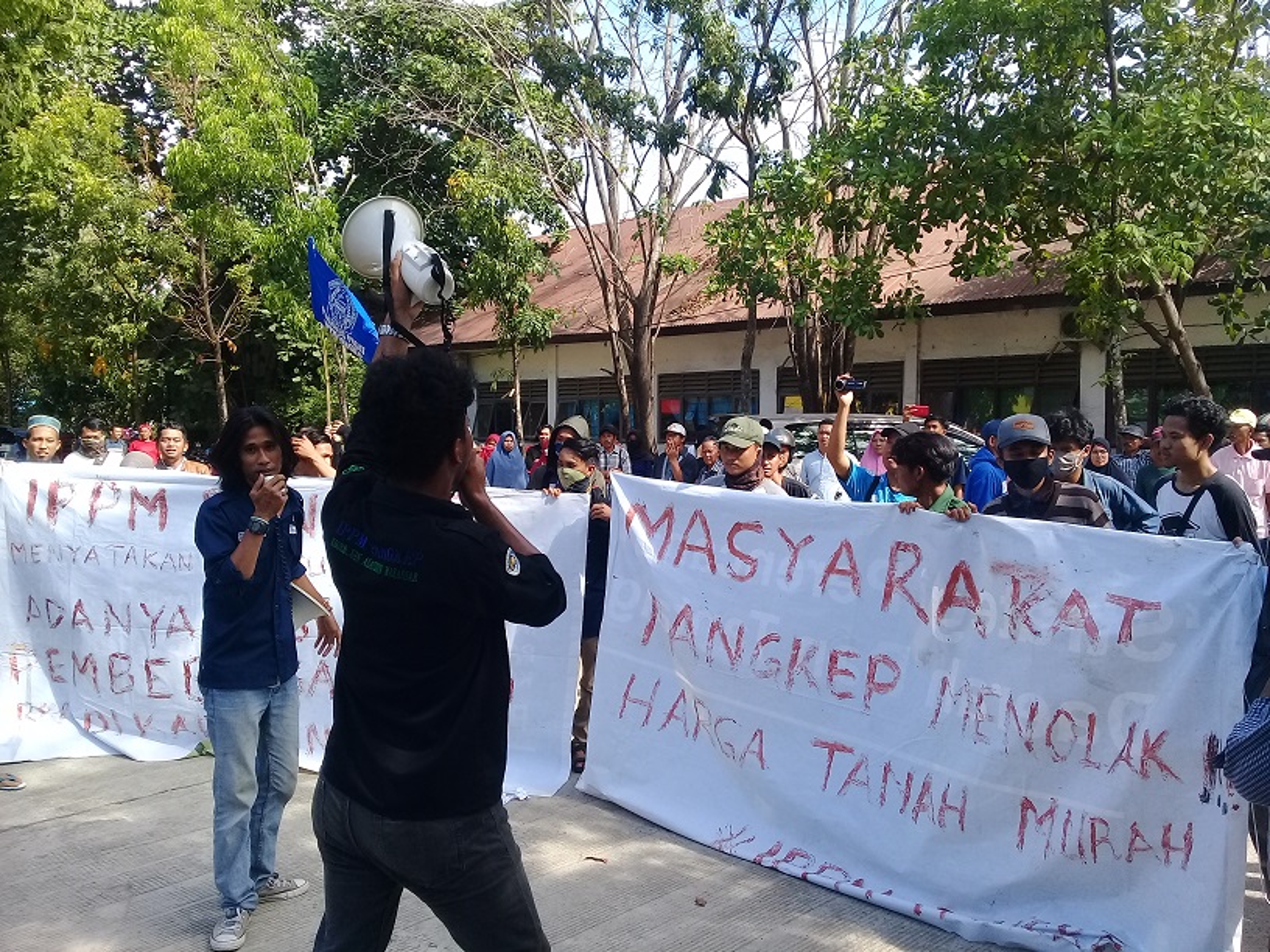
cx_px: 635
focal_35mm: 31
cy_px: 476
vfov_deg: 45.4
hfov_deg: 58.4
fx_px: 1137
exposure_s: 1/345
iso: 50
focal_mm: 3.3
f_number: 2.2
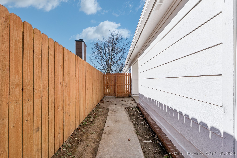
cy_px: 79
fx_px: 105
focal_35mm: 16
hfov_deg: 96.7
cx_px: 118
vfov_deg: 73.7
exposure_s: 1/1000
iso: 640
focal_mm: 16
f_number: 13
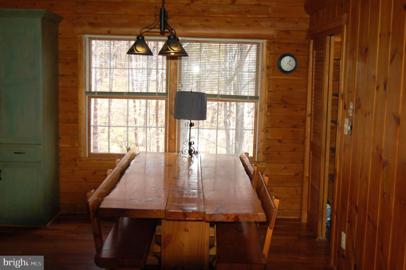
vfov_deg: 29.8
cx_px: 203
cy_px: 135
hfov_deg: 43.6
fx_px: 507
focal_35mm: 45
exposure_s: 1/250
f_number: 4.2
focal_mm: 30
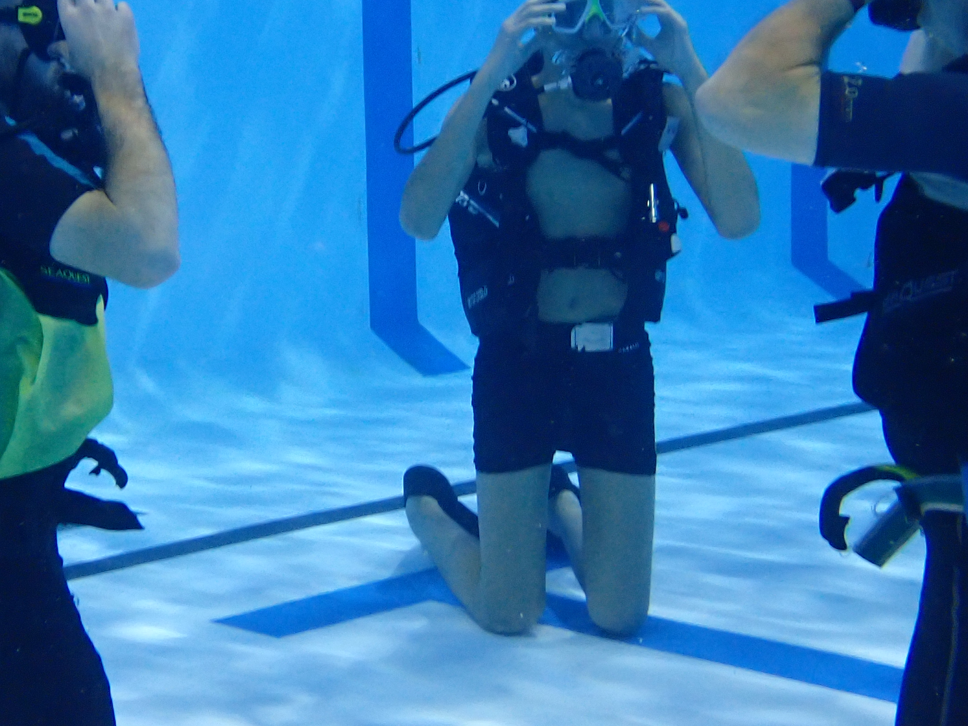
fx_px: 2181
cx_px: 340
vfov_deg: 18.9
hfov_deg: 24.9
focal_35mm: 78
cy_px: 305
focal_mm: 7.31
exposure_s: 1/40
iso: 400
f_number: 2.8
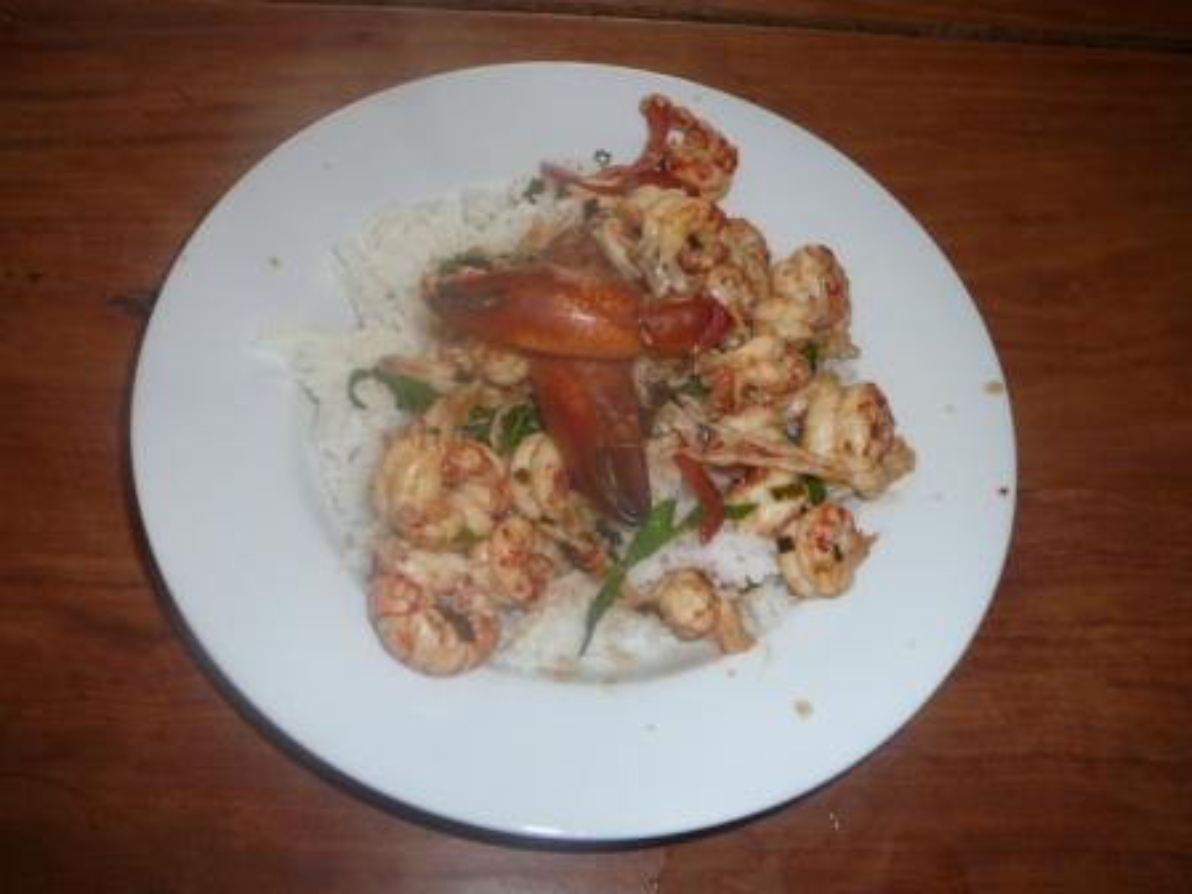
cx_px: 596
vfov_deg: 40.7
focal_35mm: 35
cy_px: 447
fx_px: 1205
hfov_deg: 52.6
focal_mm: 5.2
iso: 100
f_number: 2.8
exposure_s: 1/30
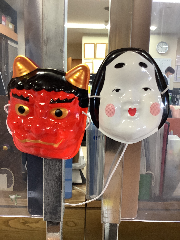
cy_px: 120
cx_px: 90
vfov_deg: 58.4
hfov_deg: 45.4
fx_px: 215
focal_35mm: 31
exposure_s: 1/60
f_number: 2.4
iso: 160
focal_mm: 3.3
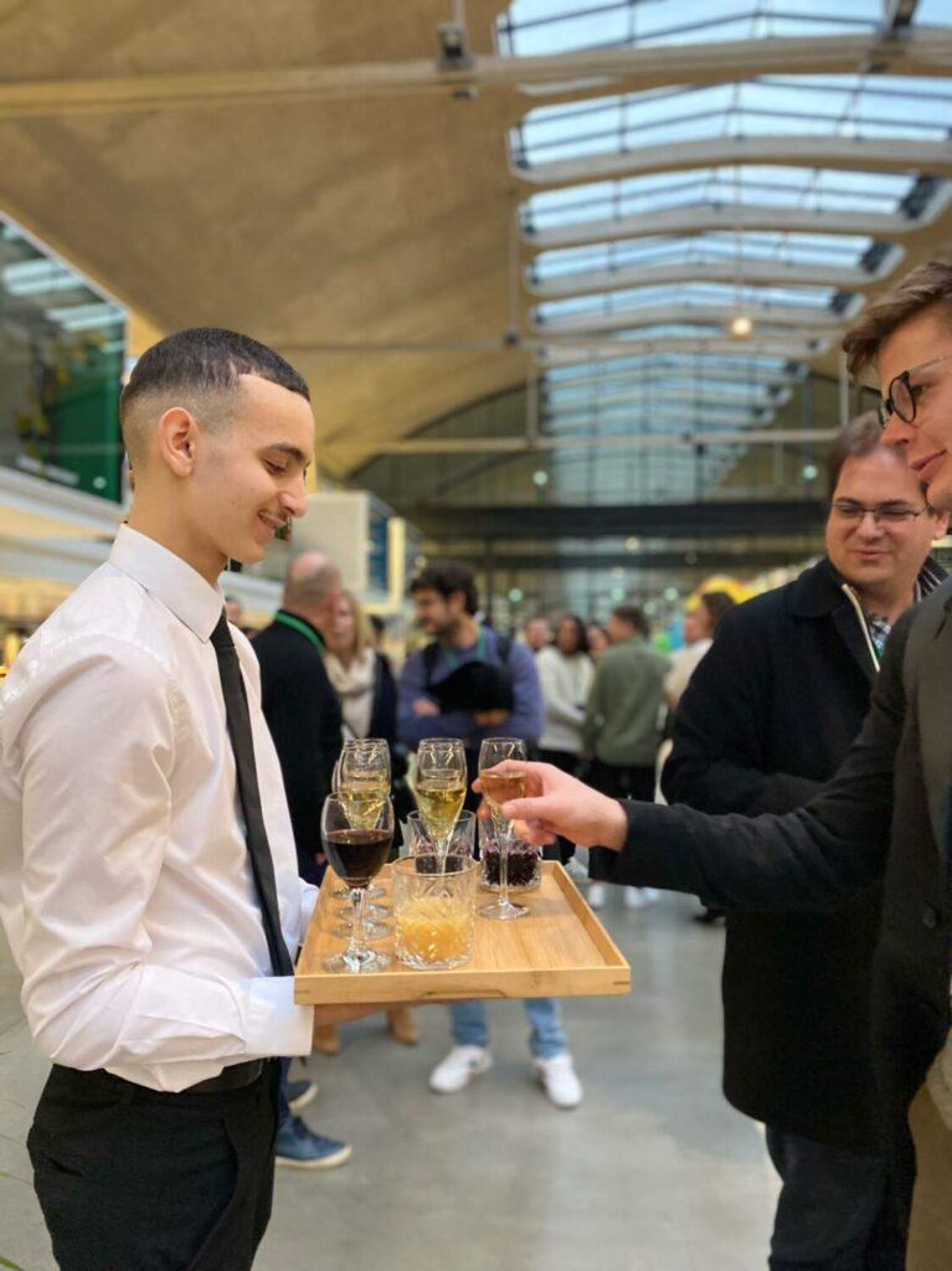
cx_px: 476
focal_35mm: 26
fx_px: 954
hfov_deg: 53.0
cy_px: 636
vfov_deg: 67.3
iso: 500
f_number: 1.8
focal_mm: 4.25
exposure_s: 1/33
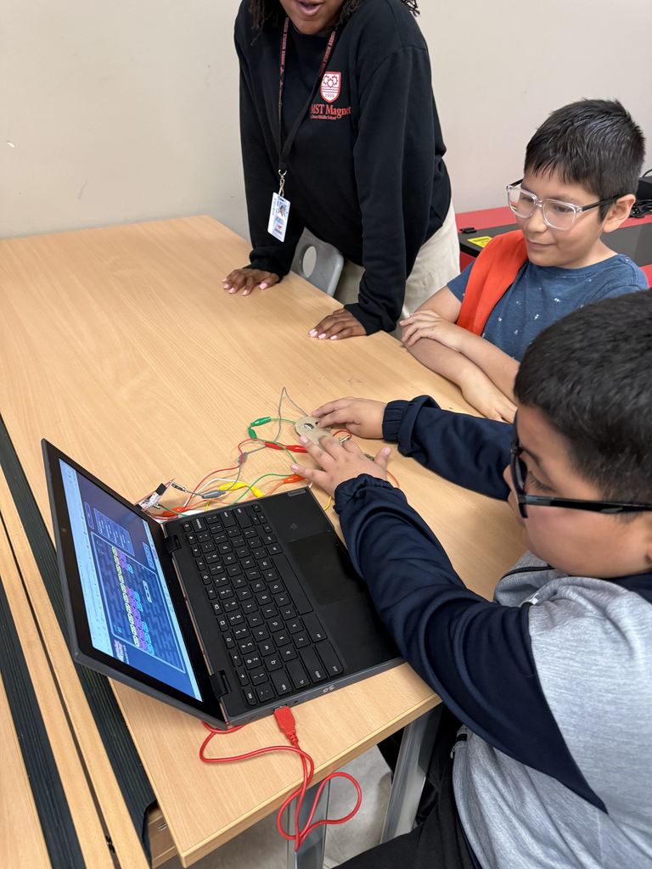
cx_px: 326
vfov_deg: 71.6
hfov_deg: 56.8
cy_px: 434
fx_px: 603
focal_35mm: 24
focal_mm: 6.76
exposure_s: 1/60
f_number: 1.78
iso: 500
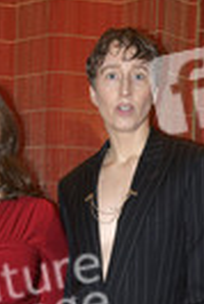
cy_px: 423
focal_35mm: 93
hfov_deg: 14.7
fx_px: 788
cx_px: 57
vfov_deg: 19.7
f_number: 5.6
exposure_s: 1/200
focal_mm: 31
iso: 640
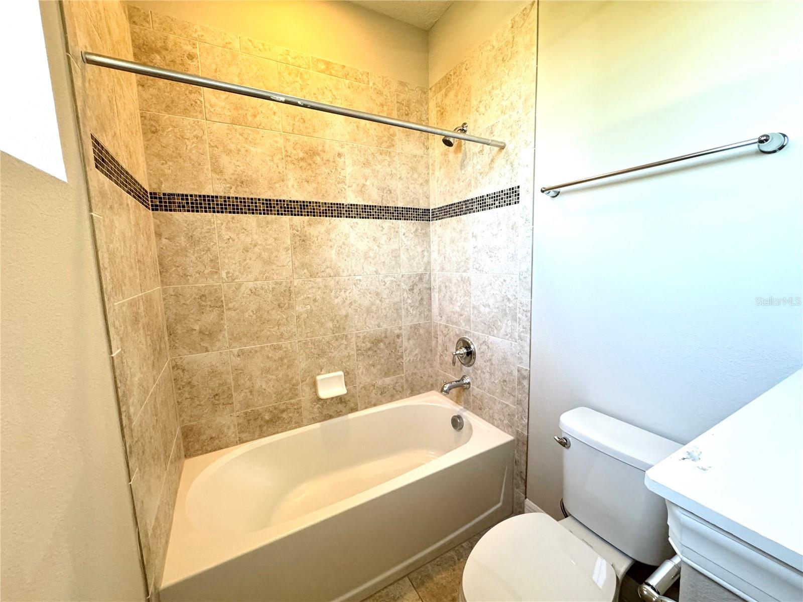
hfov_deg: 102.1
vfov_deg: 85.7
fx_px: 325
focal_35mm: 14
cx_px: 402
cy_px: 301
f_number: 2.2
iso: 320
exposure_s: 1/60
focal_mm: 2.22
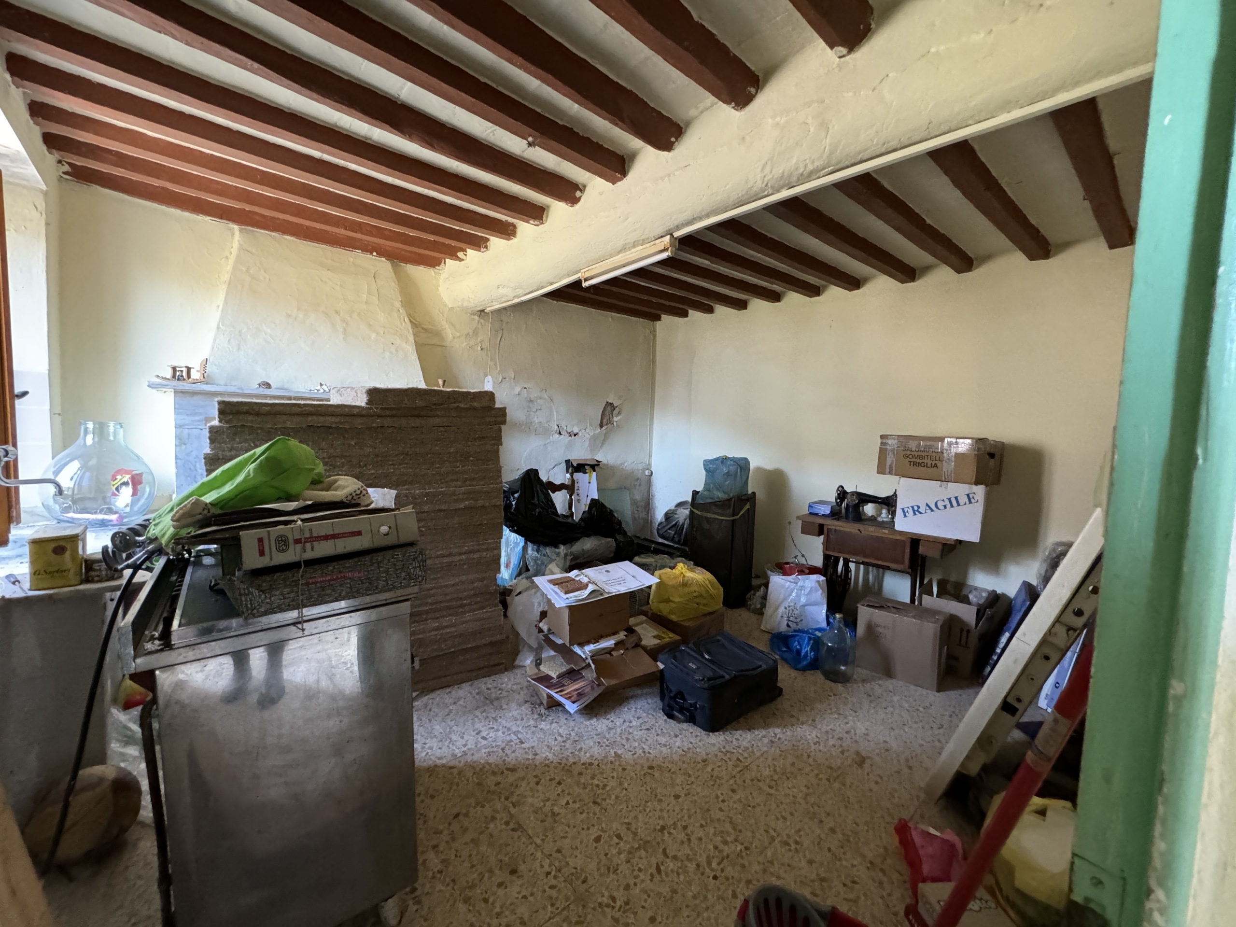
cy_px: 464
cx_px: 618
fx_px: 500
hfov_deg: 102.1
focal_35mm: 14
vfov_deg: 85.7
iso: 800
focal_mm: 2.22
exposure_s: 1/60
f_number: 2.2
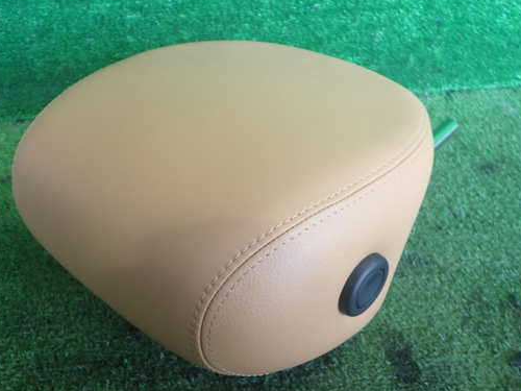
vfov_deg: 39.7
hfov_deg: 51.2
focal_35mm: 36
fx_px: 542
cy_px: 201
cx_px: 231
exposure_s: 1/60
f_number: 2.3
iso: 200
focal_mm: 5.4
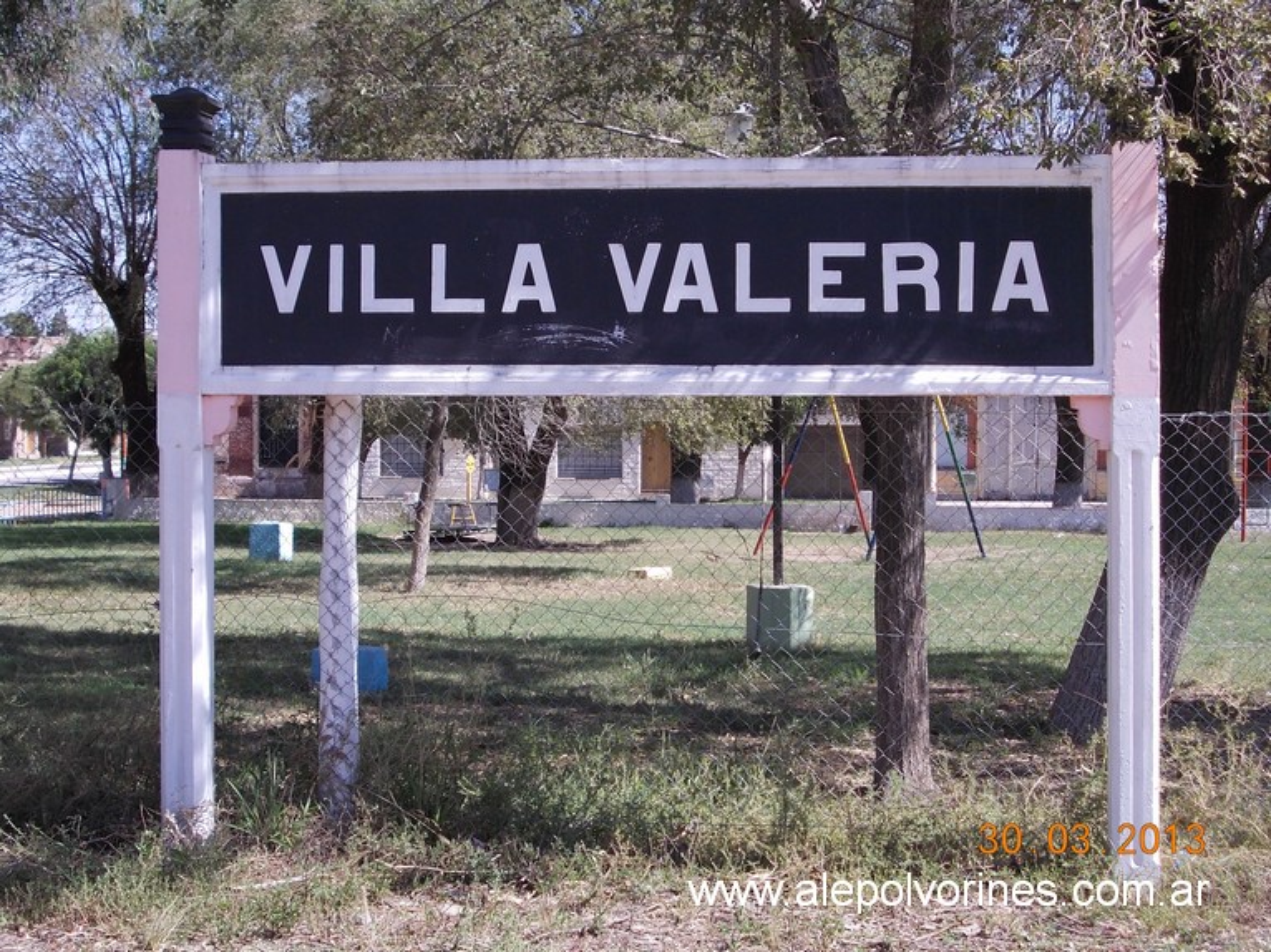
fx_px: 2202
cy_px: 476
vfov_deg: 24.4
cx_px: 636
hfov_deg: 32.2
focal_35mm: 60
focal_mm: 8.5
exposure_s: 1/400
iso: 80
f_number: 4
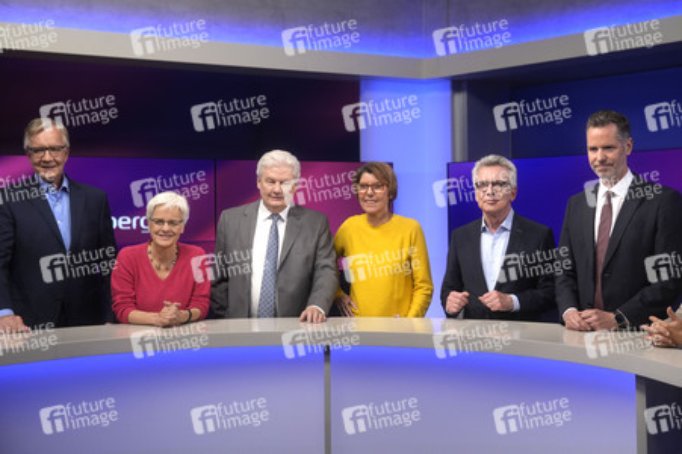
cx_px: 341
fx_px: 852
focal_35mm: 45
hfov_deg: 43.6
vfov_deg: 29.8
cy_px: 227
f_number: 2.2
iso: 640
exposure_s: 1/400
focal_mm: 30
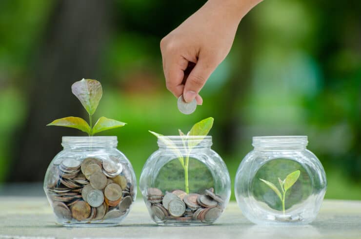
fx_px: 3302
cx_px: 180
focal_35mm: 330
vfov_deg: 4.1
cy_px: 120
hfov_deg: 6.3
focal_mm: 220
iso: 100
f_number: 5.3
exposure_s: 1/320
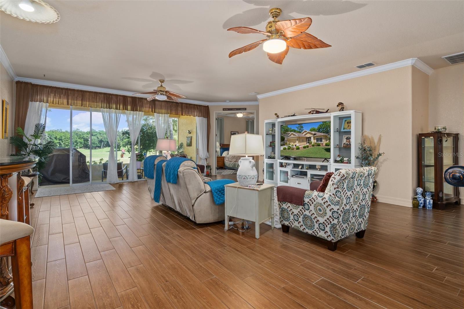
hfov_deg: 93.3
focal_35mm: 17
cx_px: 232
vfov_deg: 70.4
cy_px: 154
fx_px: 219
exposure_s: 1/1.67
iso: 320
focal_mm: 17
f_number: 8
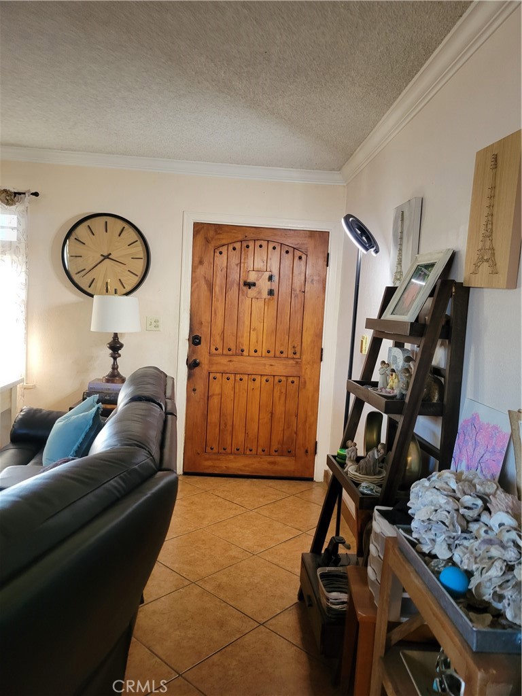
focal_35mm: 26
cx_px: 261
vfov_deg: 67.3
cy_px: 348
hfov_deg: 53.1
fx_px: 523
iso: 250
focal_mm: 5.4
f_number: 1.8
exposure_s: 1/40
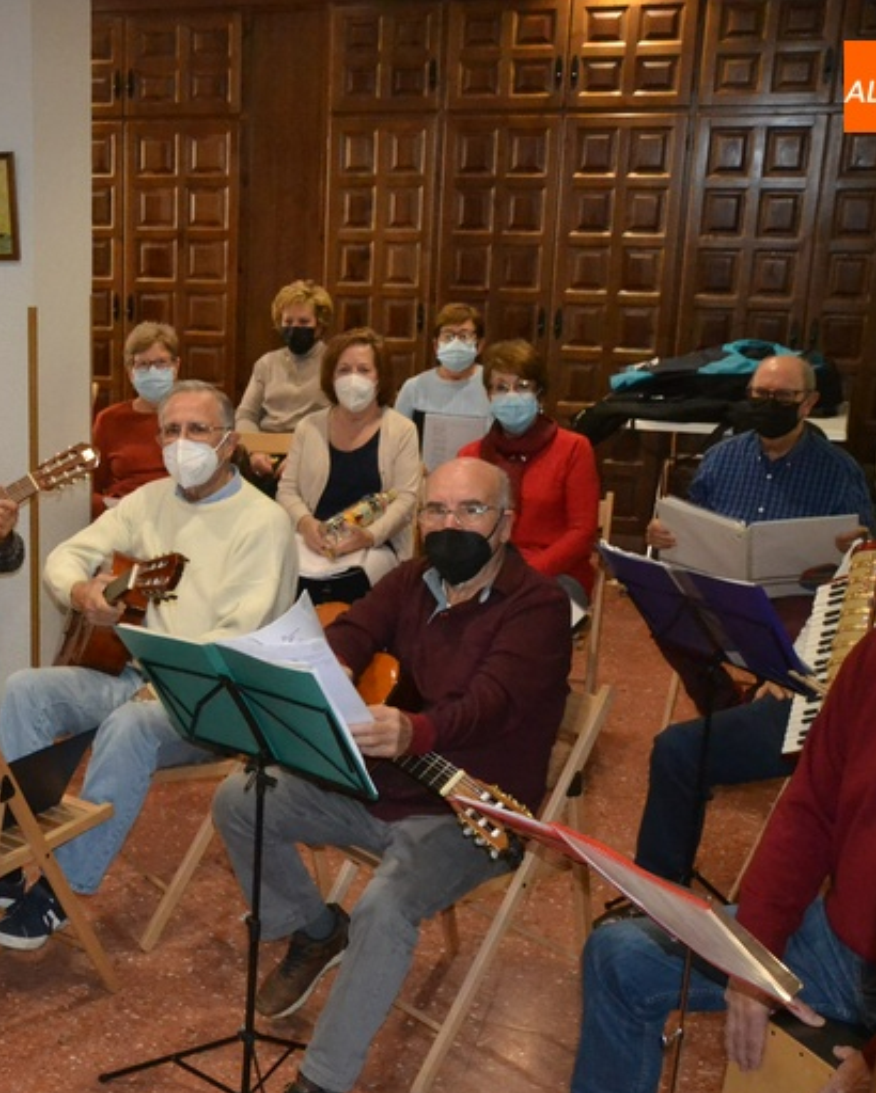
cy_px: 674
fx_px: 1522
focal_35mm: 47
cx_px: -34
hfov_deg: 29.6
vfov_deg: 39.3
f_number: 7.1
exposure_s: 1/160
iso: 3200
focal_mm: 18
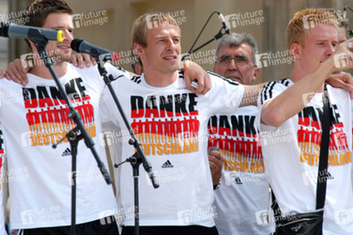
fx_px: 2939
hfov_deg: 6.9
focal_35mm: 300
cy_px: 118
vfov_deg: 4.6
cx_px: 176
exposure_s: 1/320
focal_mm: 200
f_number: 9
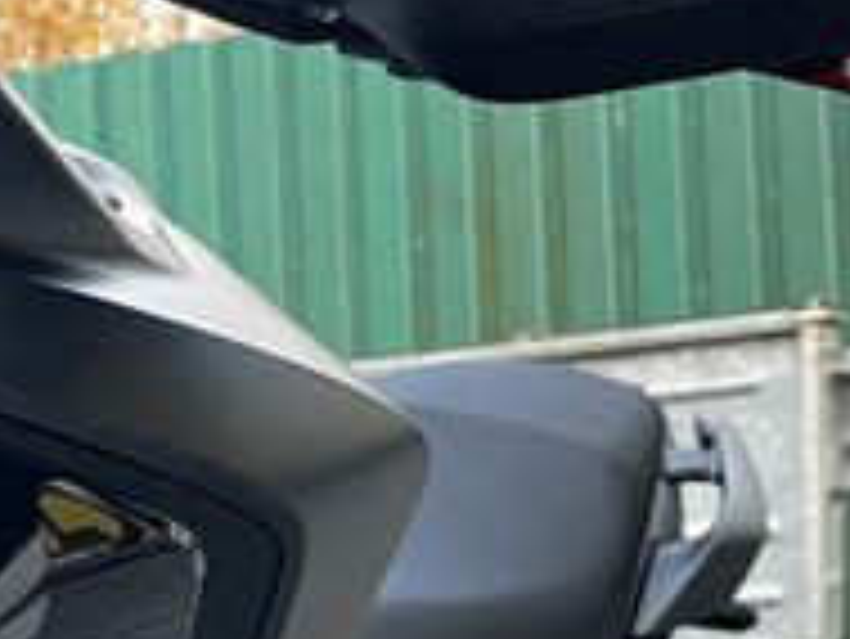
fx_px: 2162
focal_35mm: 88
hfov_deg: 21.8
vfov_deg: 16.4
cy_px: 666
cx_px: 99
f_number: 1.6
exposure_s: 1/80
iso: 125
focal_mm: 5.1
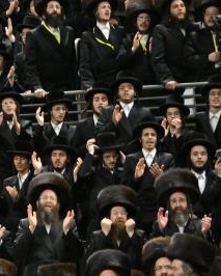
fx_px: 2541
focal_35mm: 311
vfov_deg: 6.2
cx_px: -264
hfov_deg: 4.9
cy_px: 204
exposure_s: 1/200
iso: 1000
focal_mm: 86
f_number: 2.8
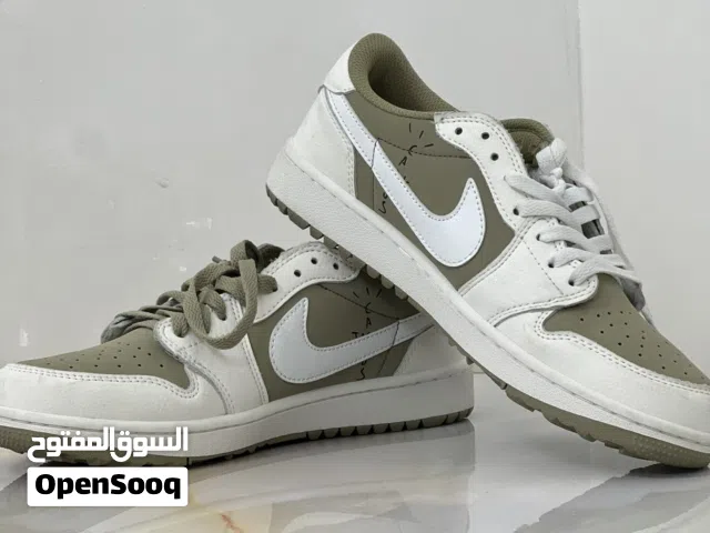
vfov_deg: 19.1
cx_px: 355
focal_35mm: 77
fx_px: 1579
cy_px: 266
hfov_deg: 25.3
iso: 250
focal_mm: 9
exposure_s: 1/107
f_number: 2.8
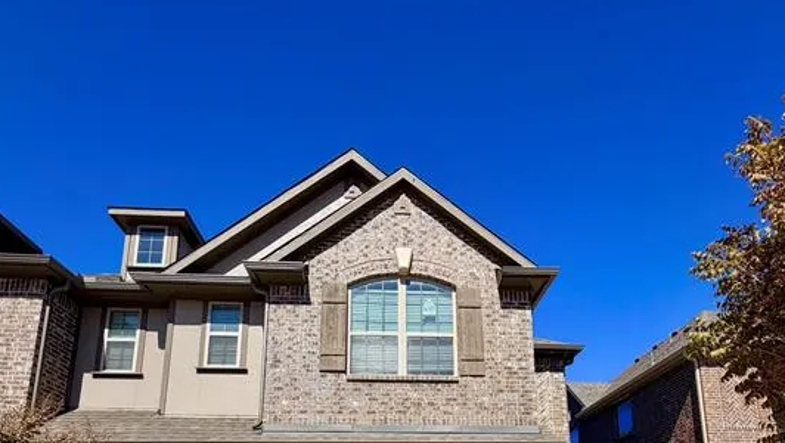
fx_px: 458
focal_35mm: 22
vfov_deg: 43.3
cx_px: 409
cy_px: 455
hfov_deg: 81.1
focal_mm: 2.22
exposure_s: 1/1259
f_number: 2.2
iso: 20
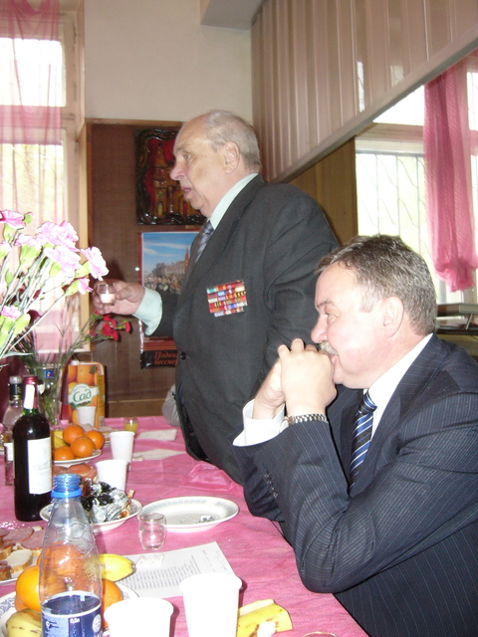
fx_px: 644
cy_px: 318
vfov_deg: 52.6
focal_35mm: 35
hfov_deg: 40.7
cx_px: 239
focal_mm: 5.8
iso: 200
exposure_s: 1/60
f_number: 2.8
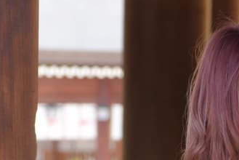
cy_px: 80
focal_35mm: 306
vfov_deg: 4.5
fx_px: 2033
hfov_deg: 6.6
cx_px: 424
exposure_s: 1/640
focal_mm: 70
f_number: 5.6
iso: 1000
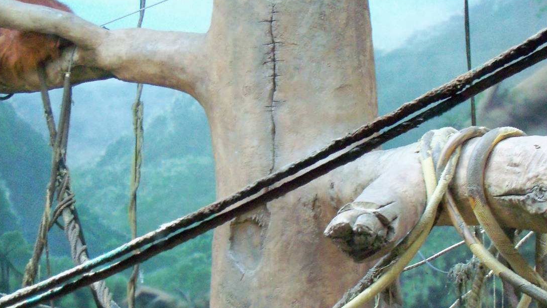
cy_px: 254
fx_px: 812
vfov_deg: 21.2
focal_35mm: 56
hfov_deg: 37.2
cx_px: 261
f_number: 3
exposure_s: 1/30
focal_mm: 6.3
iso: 400
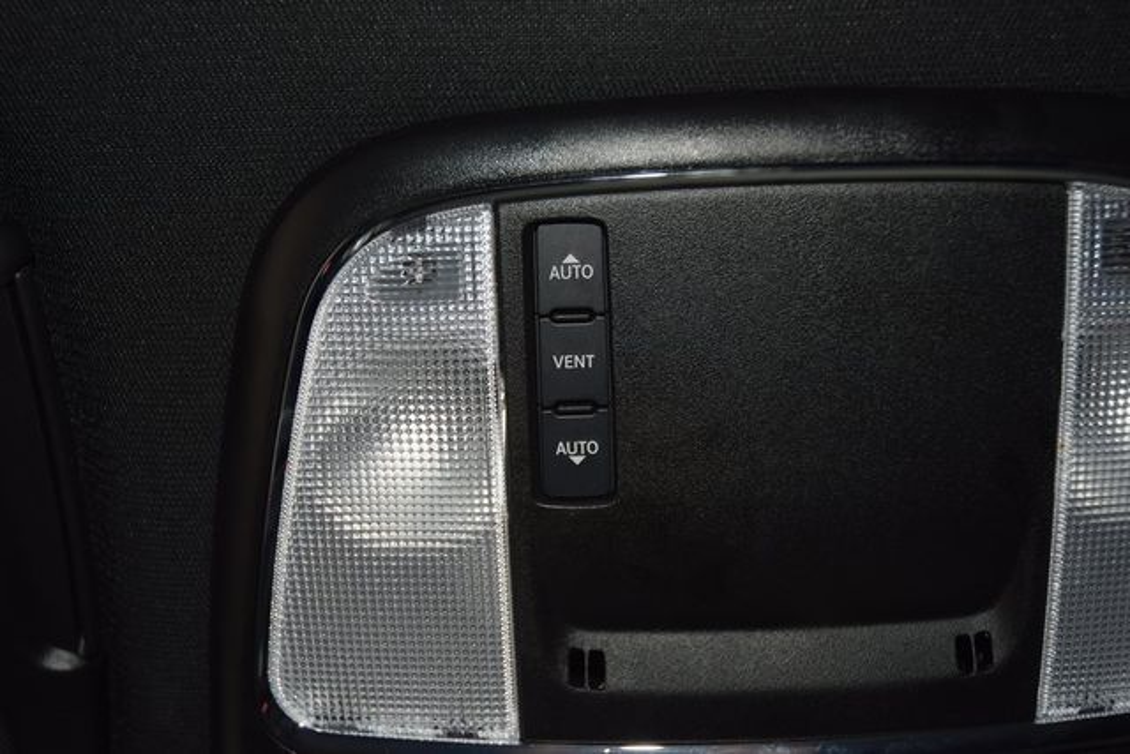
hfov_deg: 38.9
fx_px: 1601
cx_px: 565
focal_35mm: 51
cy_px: 377
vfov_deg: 26.5
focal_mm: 34
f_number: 4
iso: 320
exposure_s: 1/20
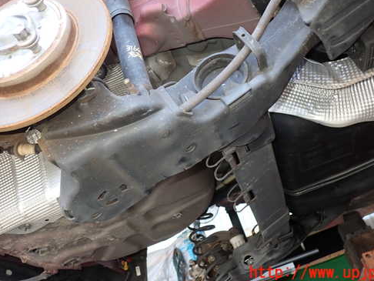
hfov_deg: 50.1
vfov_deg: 38.5
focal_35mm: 37
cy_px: 109
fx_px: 400
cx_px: 192
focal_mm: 5.4
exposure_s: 1/80
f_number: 2.3
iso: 100
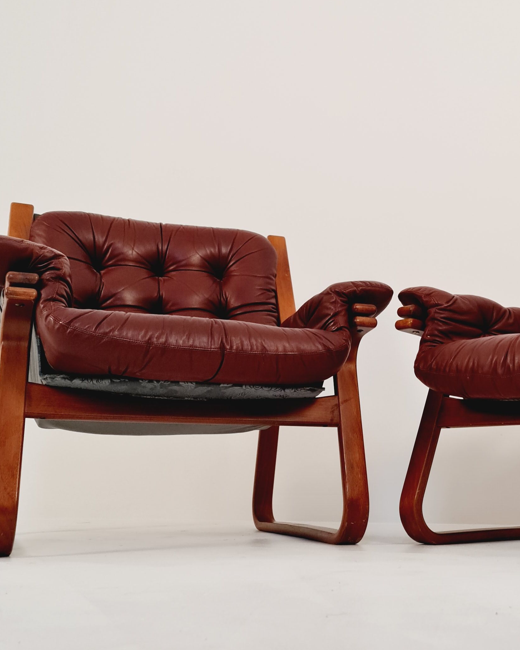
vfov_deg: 39.5
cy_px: 296
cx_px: 433
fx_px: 904
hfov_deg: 31.1
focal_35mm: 47
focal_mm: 7
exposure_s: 1/100
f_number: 1.8
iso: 80
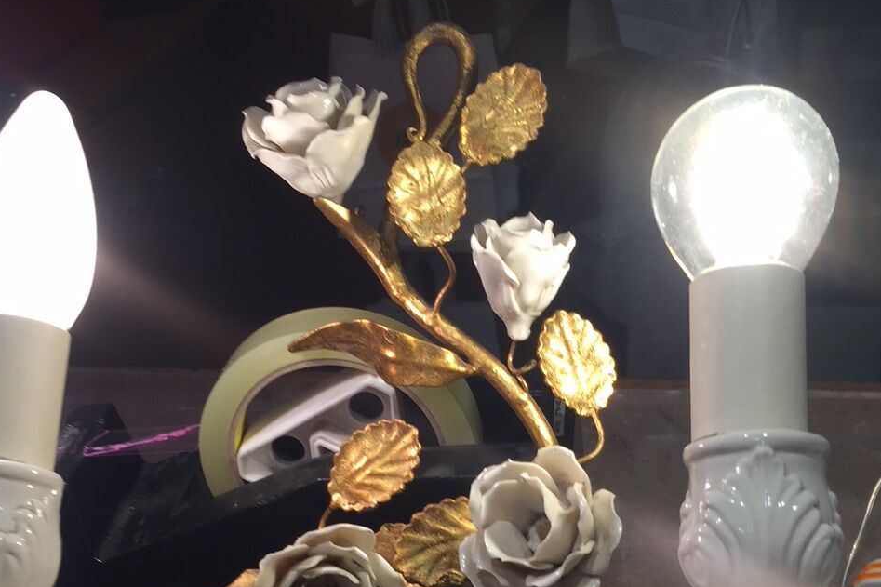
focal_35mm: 52
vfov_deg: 24.6
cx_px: 445
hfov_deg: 38.2
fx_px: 1272
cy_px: 612
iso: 32
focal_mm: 4.15
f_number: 2.2
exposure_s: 1/100
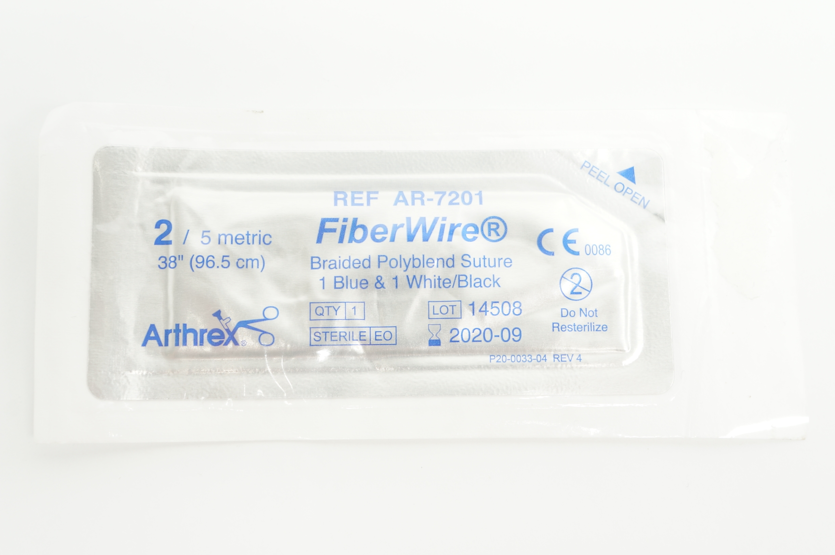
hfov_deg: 36.0
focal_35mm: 56
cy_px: 278
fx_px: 1286
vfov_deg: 24.3
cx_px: 418
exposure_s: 1/15
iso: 400
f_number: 8
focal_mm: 37
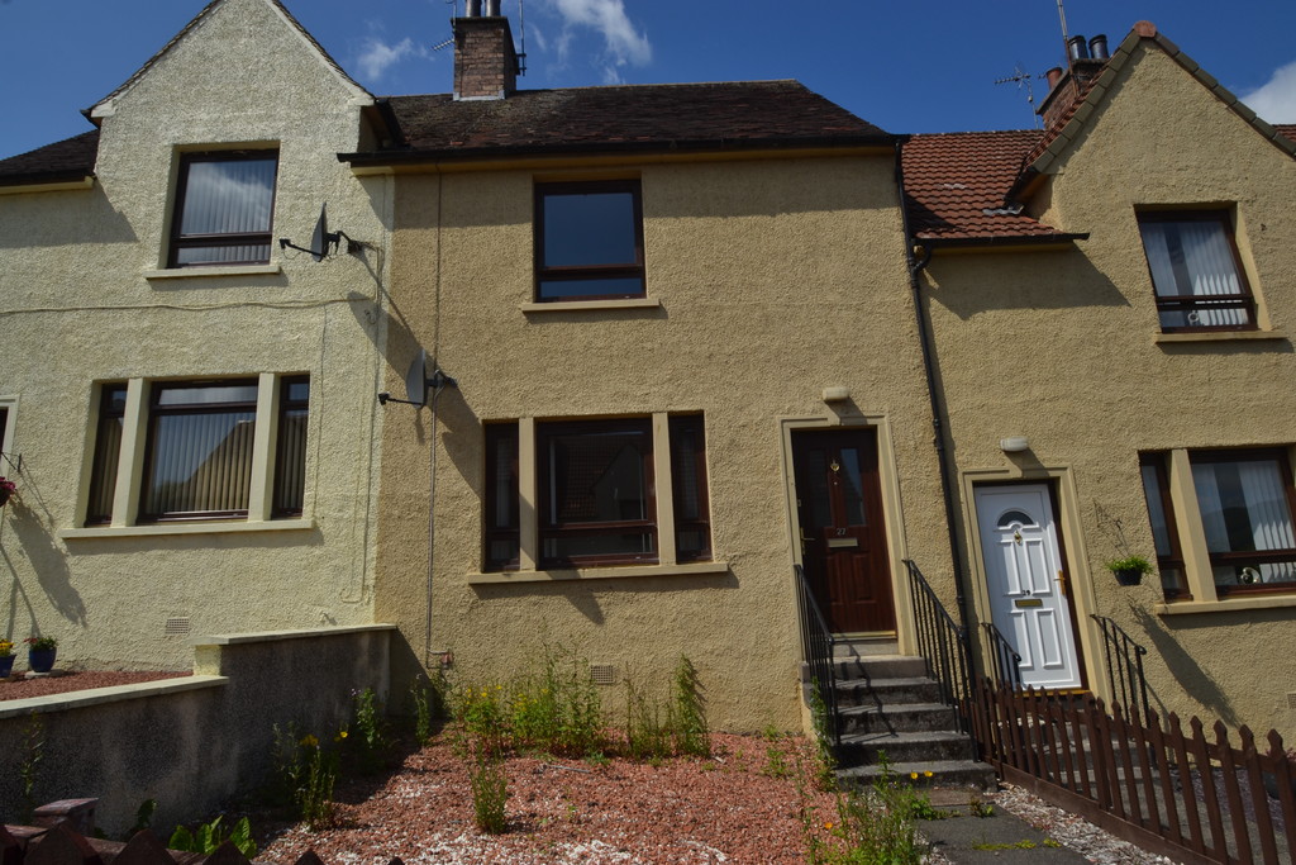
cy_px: 432
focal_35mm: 20
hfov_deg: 85.4
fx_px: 702
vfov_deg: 63.2
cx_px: 648
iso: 100
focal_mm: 13
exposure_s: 1/200
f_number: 11
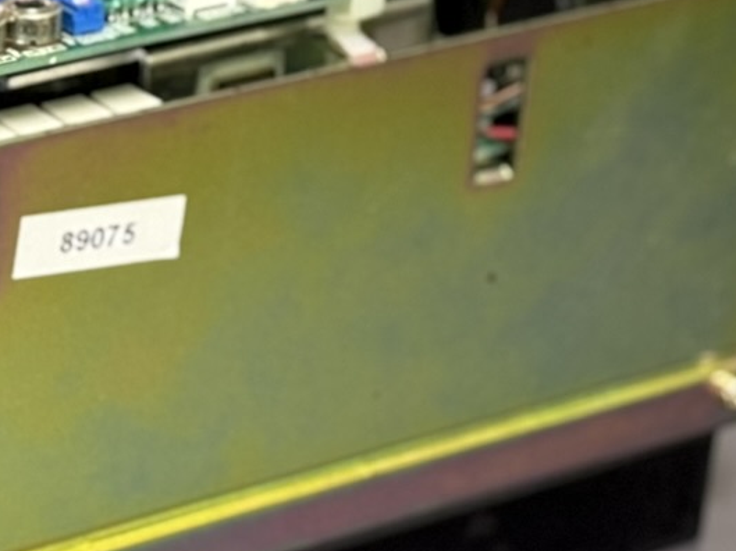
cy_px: 260
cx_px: -159
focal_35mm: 186
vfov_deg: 8.0
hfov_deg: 10.5
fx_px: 3952
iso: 250
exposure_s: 1/33
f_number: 1.78
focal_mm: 6.76
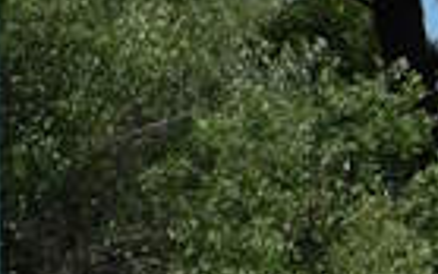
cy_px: 485
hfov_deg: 3.6
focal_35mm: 572
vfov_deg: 2.3
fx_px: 6831
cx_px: -473
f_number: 4.6
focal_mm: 20.5
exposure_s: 1/1250
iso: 125
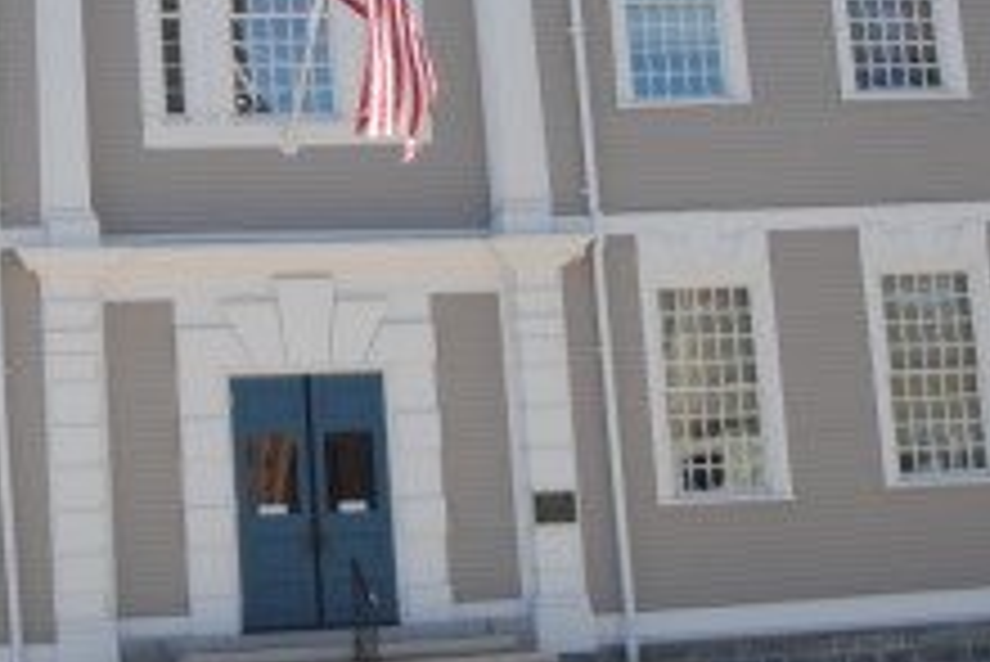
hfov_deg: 21.8
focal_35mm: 92
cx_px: 180
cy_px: 52
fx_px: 2535
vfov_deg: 14.7
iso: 140
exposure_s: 1/125
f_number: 5.6
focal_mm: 27
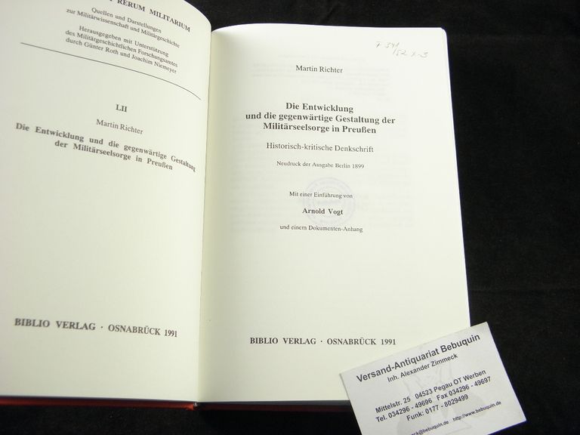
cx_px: 290
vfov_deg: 37.7
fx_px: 637
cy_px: 218
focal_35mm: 38
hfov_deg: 49.0
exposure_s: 1/30
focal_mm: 6.8
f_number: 3.7
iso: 200
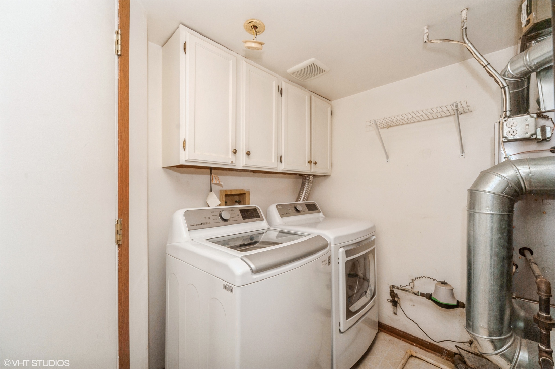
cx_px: 278
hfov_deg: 100.4
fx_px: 231
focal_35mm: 15
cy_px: 184
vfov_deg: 77.3
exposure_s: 1/250
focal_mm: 15
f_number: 7.1
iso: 200
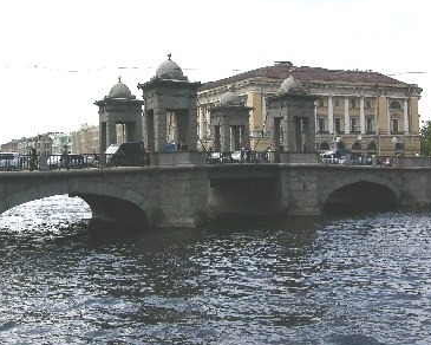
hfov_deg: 34.1
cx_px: 188
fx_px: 702
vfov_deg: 27.6
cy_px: 139
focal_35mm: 55
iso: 50
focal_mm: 8.9
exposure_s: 1/134
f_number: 8
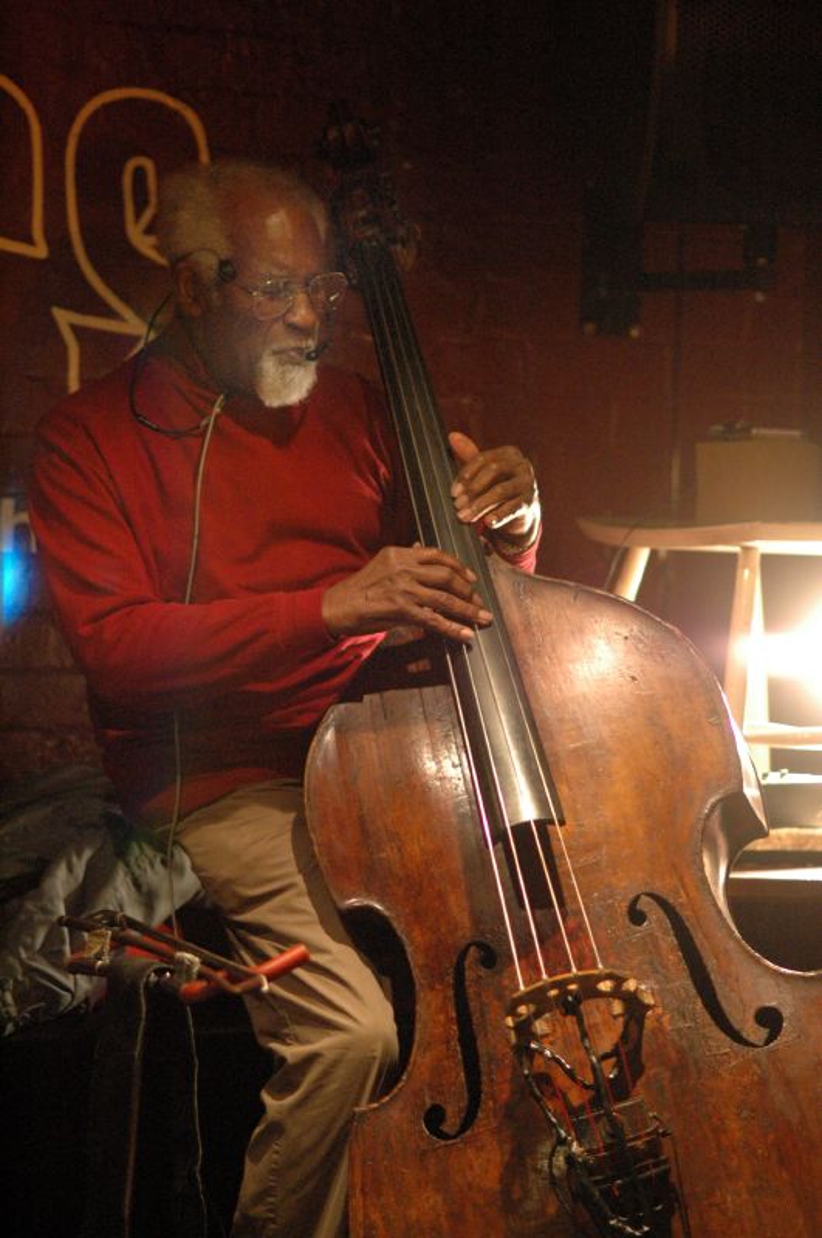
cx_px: 411
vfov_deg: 16.1
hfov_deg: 10.7
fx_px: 4380
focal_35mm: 128
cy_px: 619
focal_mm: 85
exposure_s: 1/60
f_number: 1.8
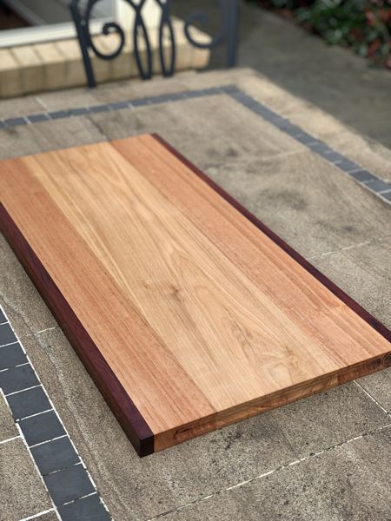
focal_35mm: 52
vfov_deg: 36.8
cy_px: 260
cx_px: 196
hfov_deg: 28.0
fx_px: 783
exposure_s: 1/452
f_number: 2.4
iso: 16
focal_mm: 6
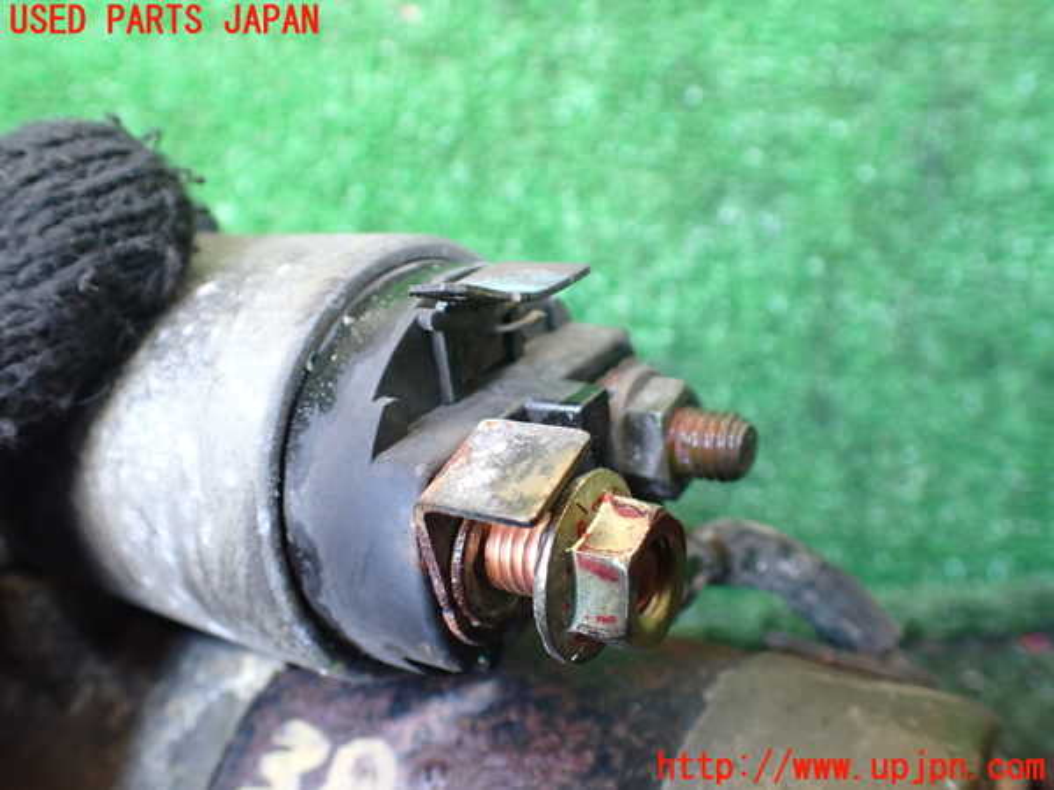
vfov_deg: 46.8
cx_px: 527
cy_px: 395
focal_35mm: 30
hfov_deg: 60.0
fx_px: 913
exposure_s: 1/50
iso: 800
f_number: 2.3
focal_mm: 5.4
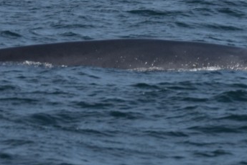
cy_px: 73
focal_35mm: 565
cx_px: 123
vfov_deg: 2.4
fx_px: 3874
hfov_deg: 3.7
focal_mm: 120
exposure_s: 1/4000
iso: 200
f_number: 4.8
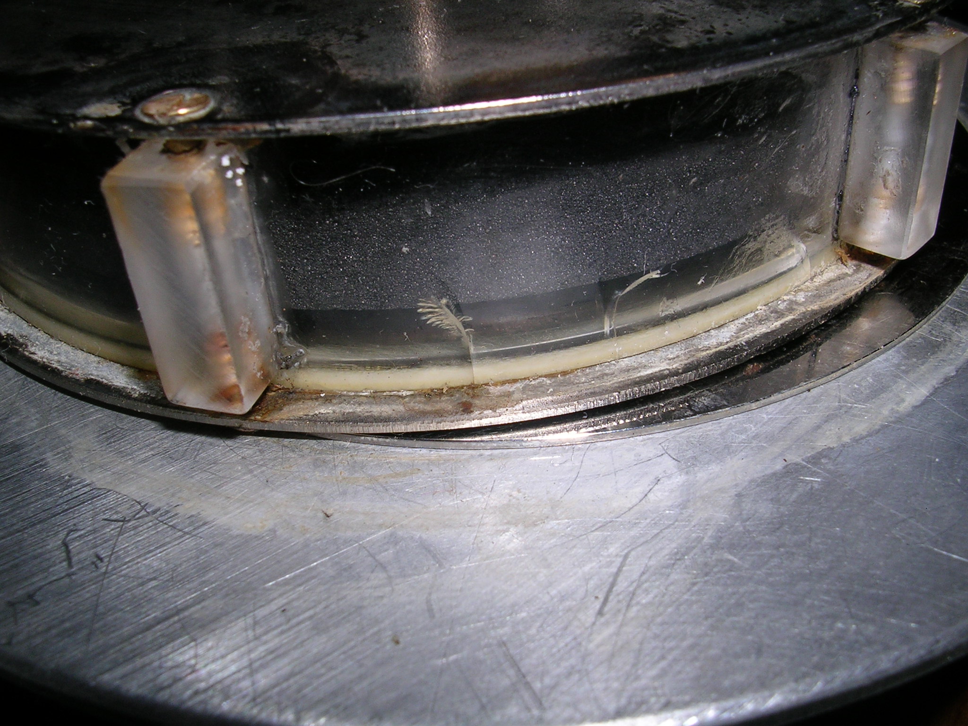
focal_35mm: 38
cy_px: 363
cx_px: 484
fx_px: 1063
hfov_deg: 49.0
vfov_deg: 37.7
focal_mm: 5.8
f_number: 5.6
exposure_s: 1/60.1
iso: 50
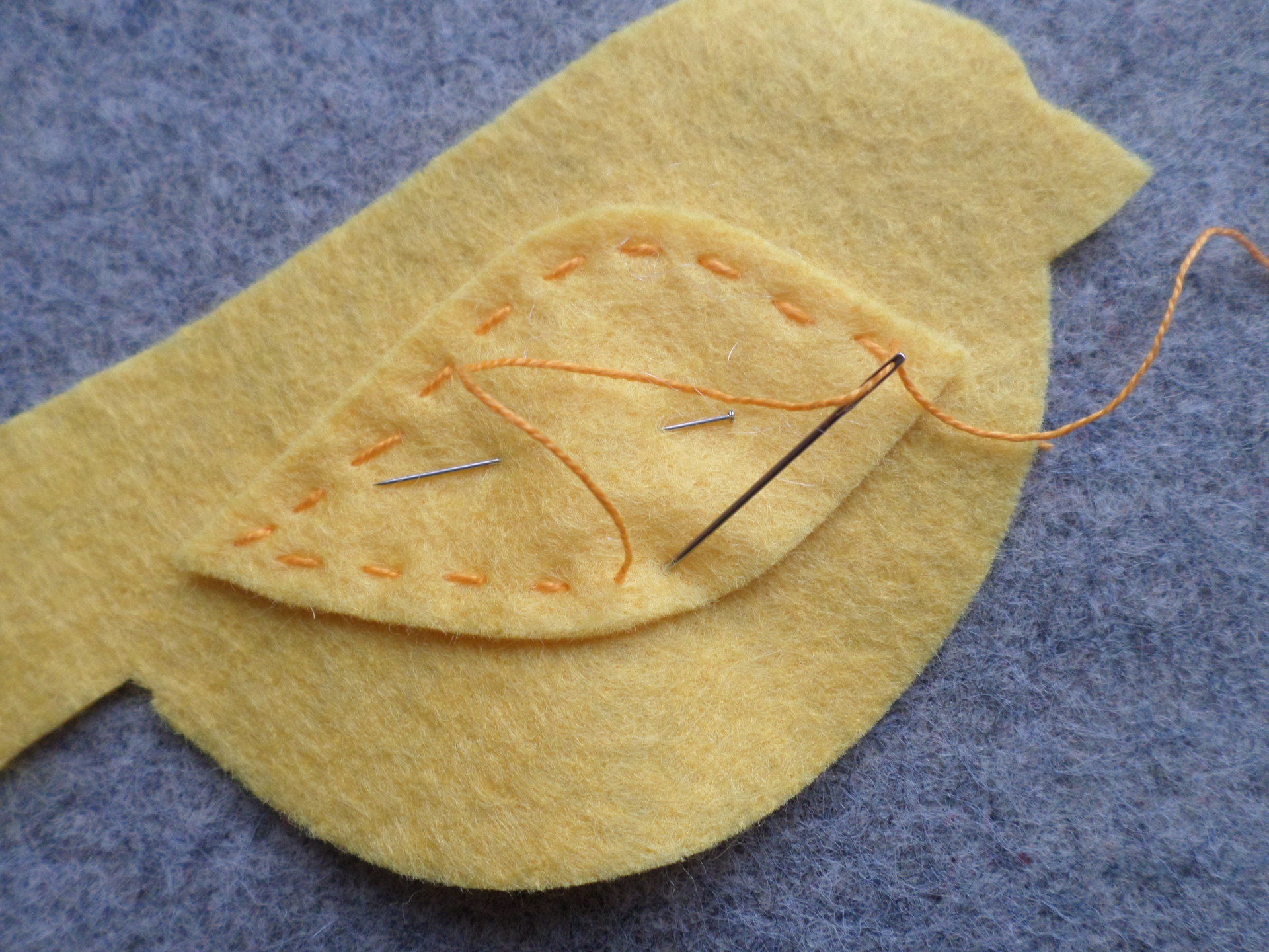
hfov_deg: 69.4
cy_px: 476
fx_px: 916
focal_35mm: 25
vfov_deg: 54.9
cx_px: 634
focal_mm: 4.5
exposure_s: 1/30
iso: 80
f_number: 2.5
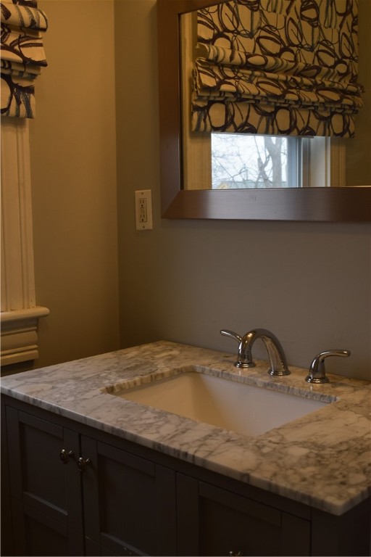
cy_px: 278
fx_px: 696
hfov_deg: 29.9
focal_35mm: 45
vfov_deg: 43.6
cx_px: 186
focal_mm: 30
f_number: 9
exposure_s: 1/100
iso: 400
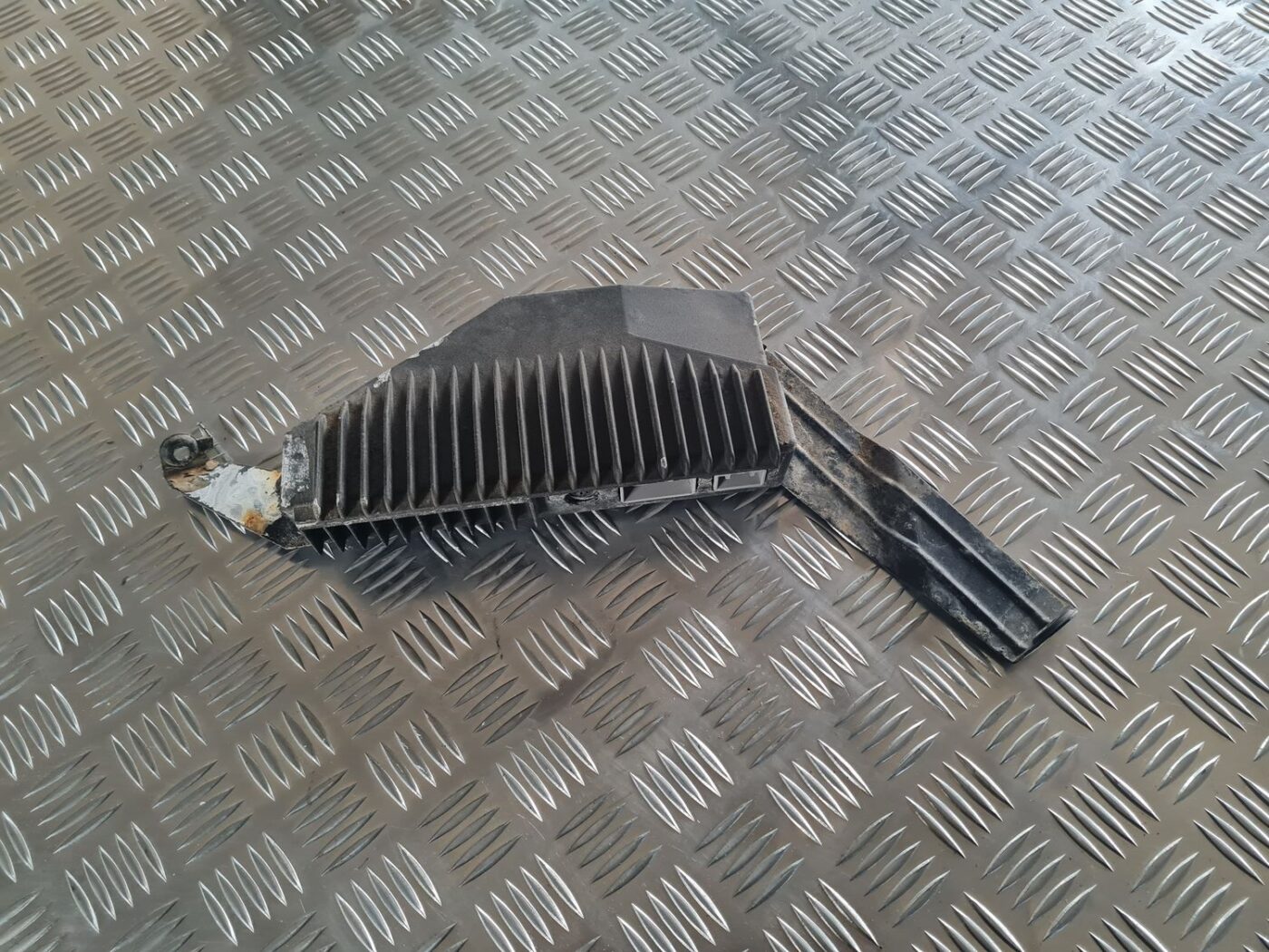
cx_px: 634
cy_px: 476
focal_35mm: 26
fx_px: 953
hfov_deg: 67.3
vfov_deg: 53.1
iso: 320
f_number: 1.8
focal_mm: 5.4
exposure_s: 1/50
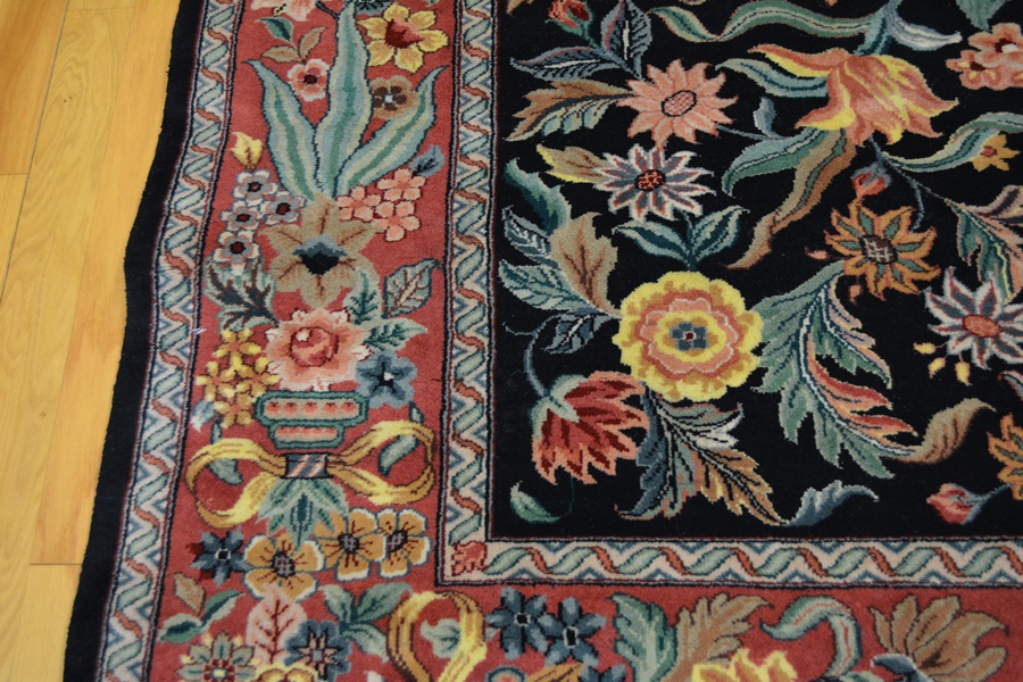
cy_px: 341
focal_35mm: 39
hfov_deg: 49.6
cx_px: 512
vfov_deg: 34.2
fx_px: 1108
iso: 800
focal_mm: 26
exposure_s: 1/40
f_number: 4.2
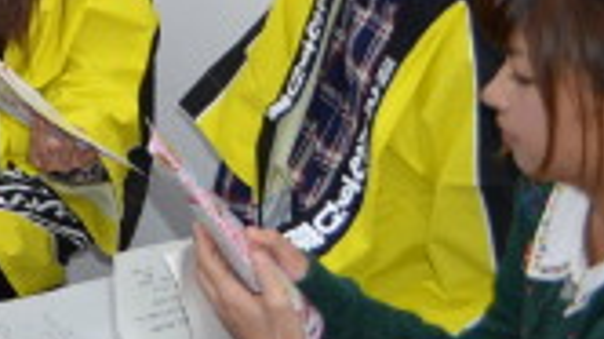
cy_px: -266
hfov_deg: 16.1
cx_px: -539
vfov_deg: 10.4
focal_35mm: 109
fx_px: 1744
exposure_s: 1/125
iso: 400
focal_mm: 18
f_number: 3.5
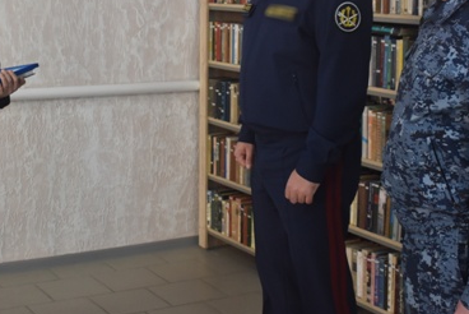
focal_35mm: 73
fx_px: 952
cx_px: 166
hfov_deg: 27.6
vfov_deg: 18.5
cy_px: 52
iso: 900
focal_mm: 28
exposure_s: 1/125
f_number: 4.2
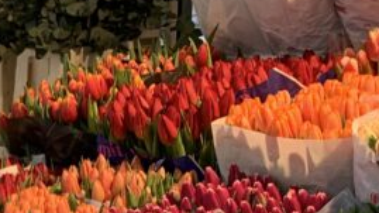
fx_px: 1085
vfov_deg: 10.2
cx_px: -180
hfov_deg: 17.8
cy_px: 453
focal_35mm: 108
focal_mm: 4.25
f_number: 1.8
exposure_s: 1/100
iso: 80
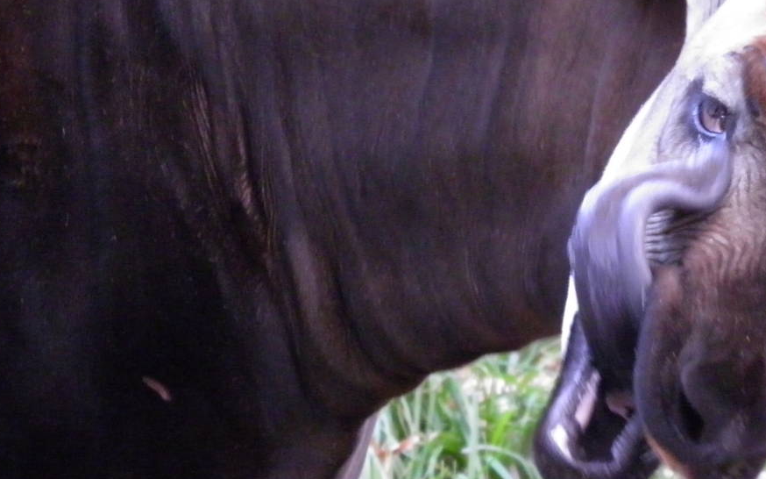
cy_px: 228
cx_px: 576
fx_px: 8266
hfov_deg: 5.3
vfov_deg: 3.3
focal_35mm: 396
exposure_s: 1/30
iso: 400
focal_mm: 36.7
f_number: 4.1
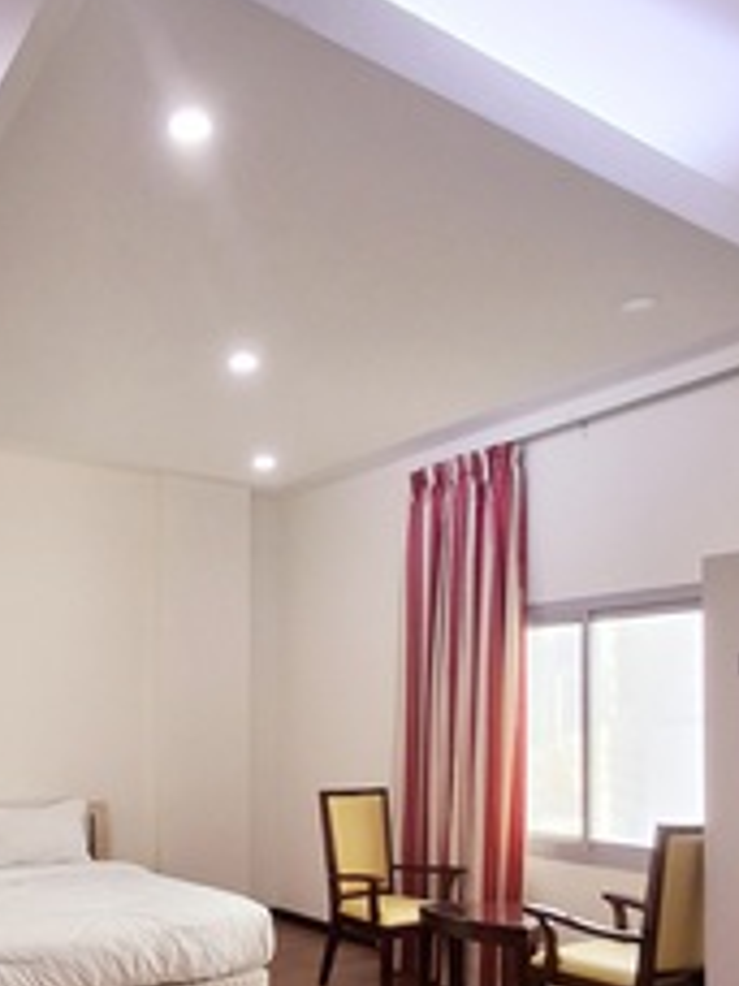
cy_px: 694
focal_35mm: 32
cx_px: 188
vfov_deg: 55.0
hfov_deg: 42.8
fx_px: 911
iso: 80
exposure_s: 1/50
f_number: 2.2
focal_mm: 1.64
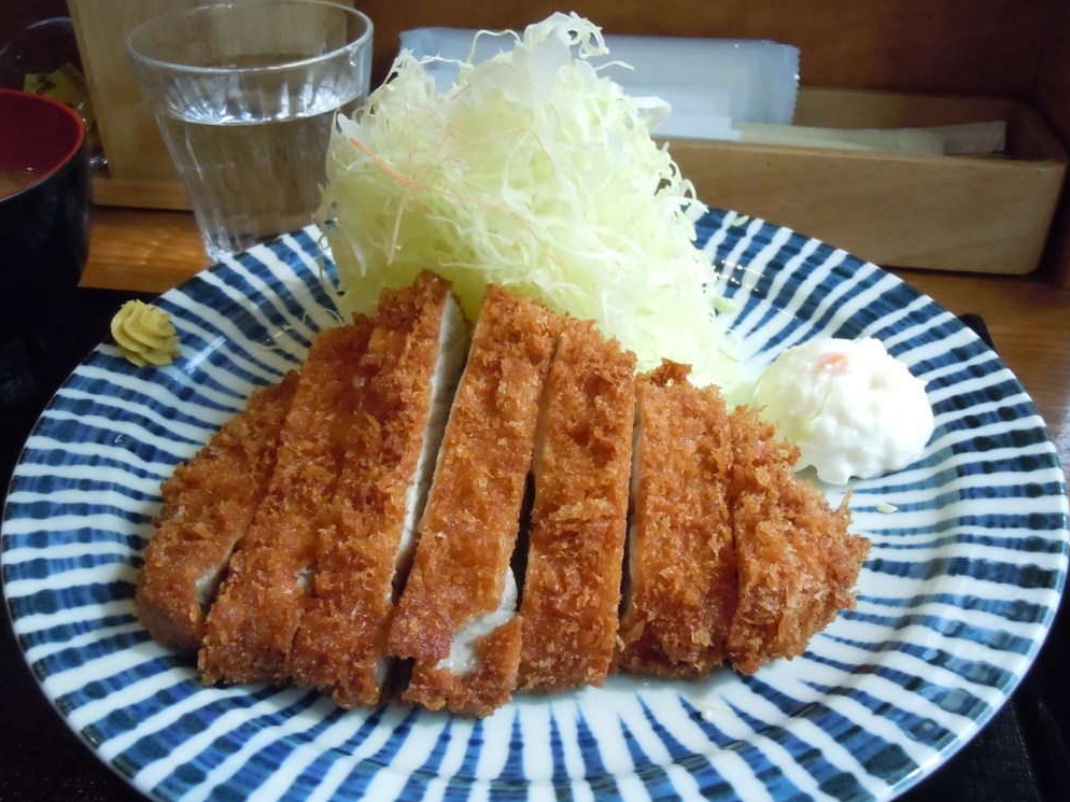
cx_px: 538
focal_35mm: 34
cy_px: 402
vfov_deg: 41.8
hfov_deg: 54.0
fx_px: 1051
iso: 800
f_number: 4
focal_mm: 5.9
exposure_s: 1/40
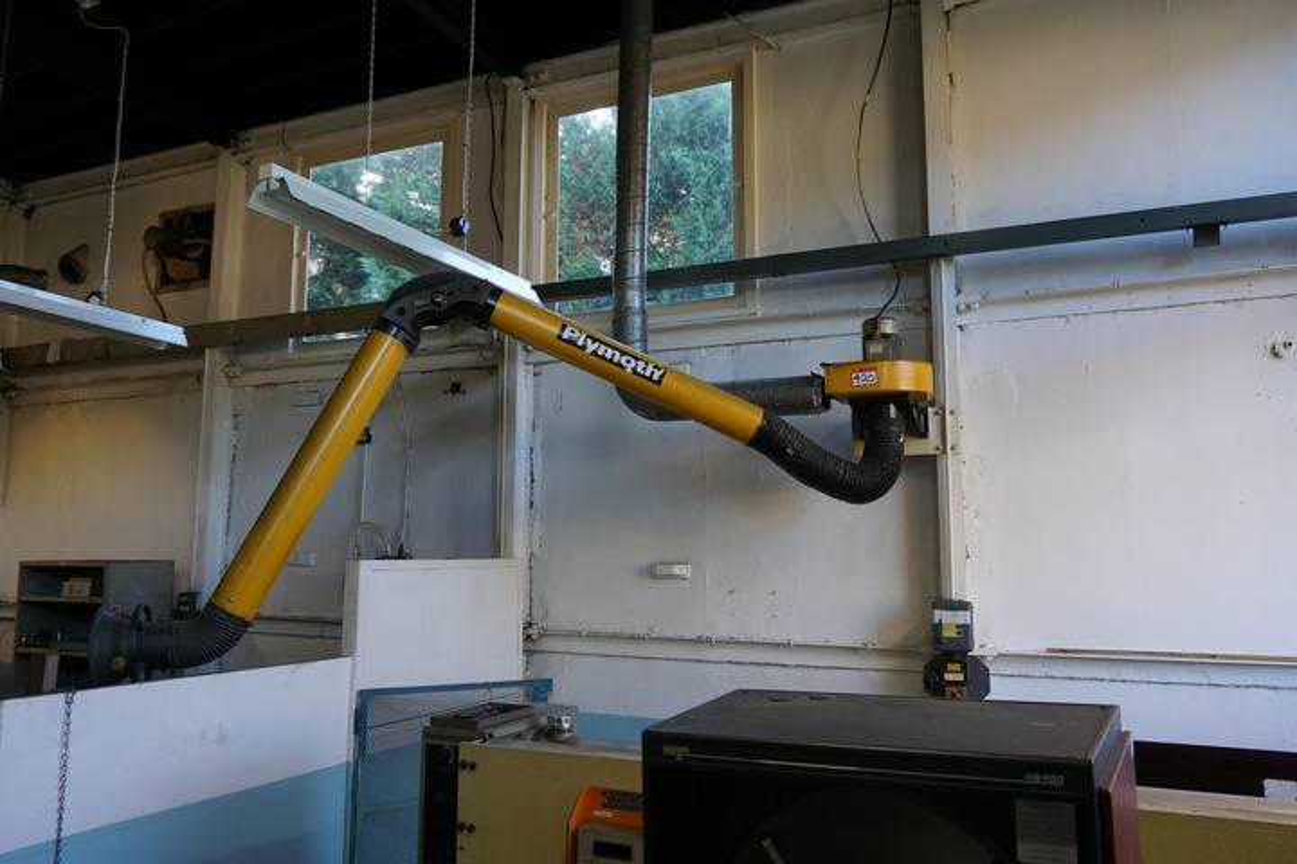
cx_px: 648
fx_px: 973
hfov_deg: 67.4
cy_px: 432
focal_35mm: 27
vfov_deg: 47.9
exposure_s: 1/160
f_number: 4
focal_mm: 18
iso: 500
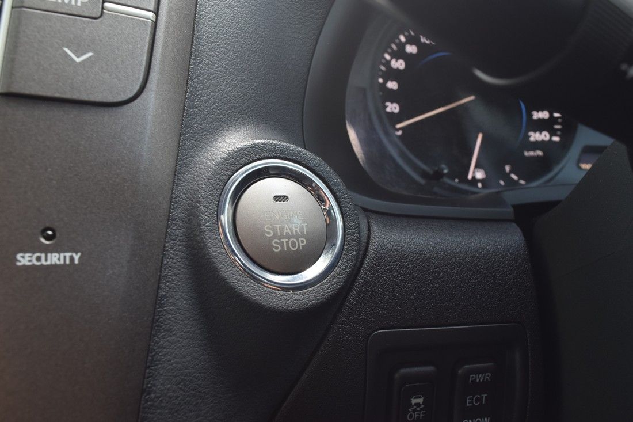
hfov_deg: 51.3
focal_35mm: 38
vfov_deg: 35.5
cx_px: 316
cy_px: 211
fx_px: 659
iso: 500
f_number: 10
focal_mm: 25
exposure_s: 1/15
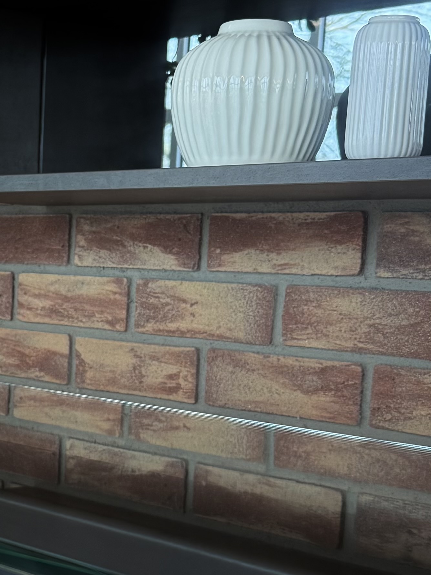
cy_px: 437
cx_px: 25
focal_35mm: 77
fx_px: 1278
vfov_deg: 25.0
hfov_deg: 18.7
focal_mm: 6.76
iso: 160
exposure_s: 1/196
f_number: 1.78
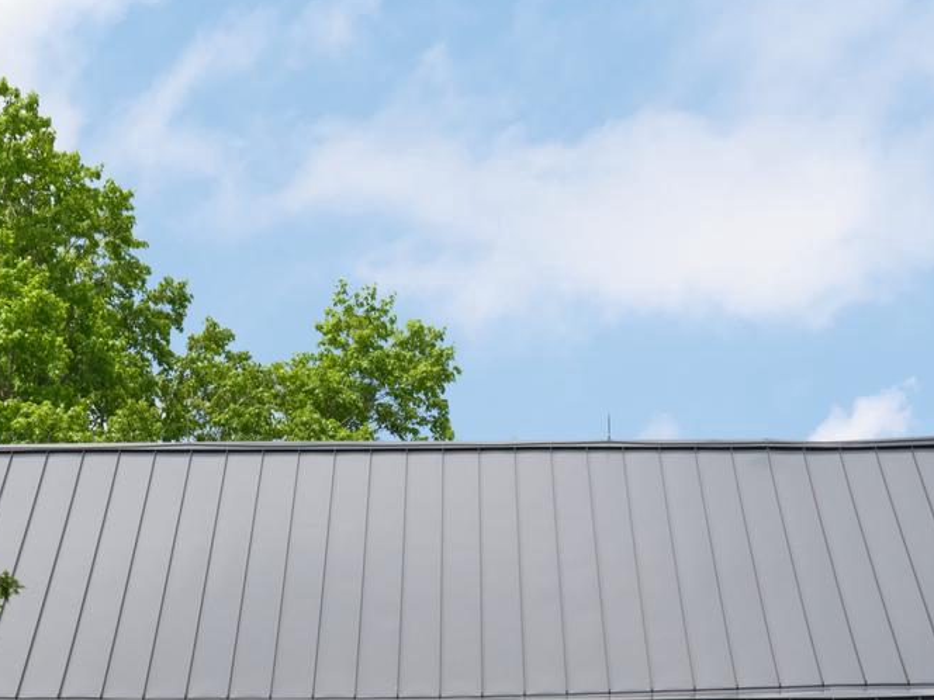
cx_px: 408
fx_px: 2995
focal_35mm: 111
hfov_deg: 17.7
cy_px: 913
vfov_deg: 12.9
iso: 640
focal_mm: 45
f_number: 8
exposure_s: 1/3200
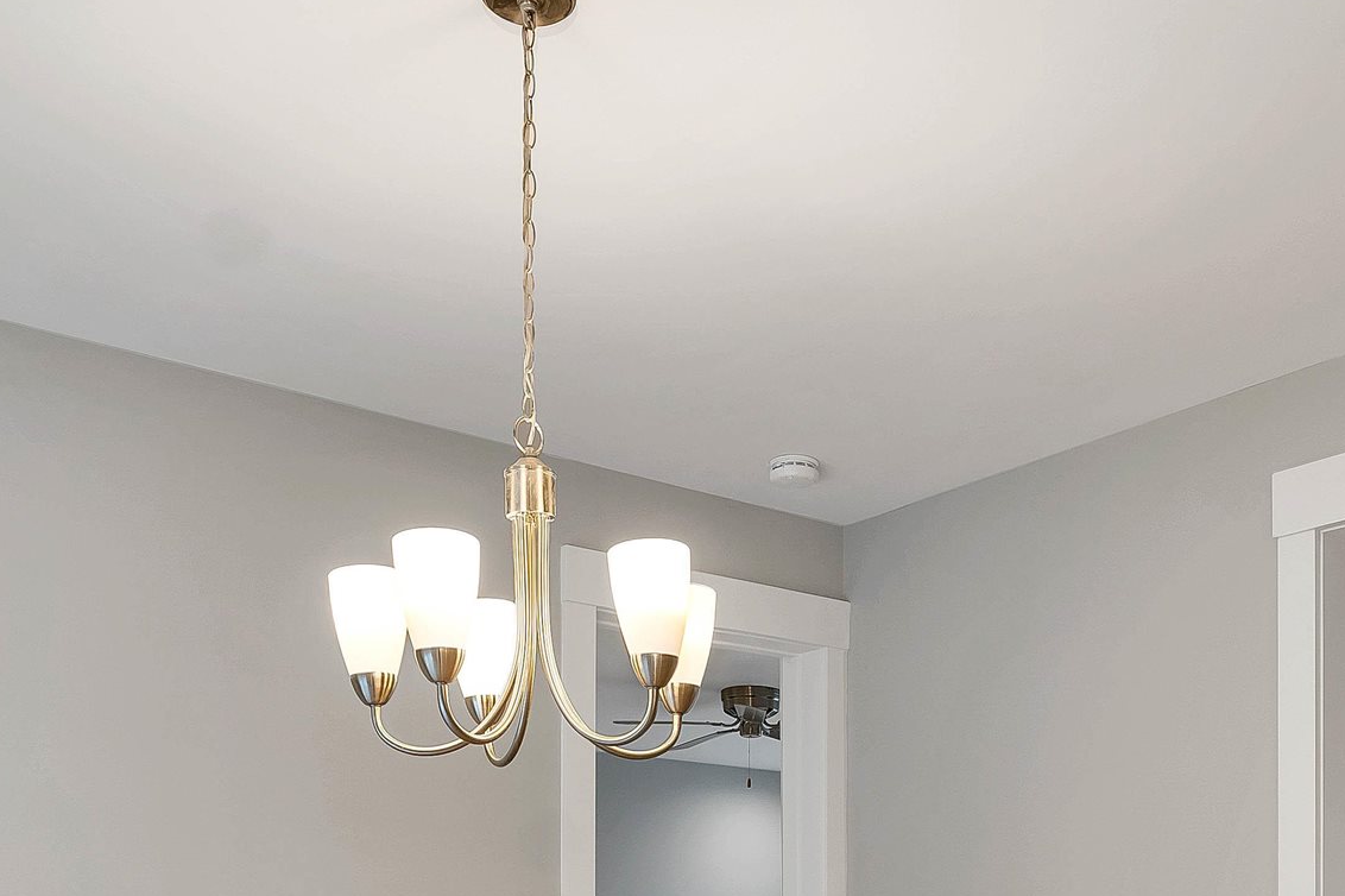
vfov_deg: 31.5
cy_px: 957
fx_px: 1419
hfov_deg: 50.4
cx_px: 808
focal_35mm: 38
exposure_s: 1/20
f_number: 8
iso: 400
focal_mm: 14
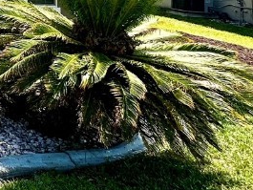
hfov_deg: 23.9
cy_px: -76
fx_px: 395
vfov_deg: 23.1
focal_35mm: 54
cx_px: -166
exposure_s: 1/1984
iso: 50
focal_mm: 2.22
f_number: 2.2
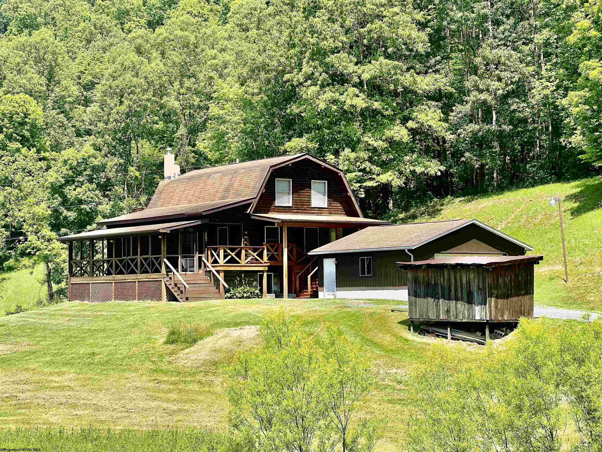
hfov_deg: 25.3
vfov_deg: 19.1
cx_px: 301
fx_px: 1339
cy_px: 226
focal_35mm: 77
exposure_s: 1/302
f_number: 2.8
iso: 32
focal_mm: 9
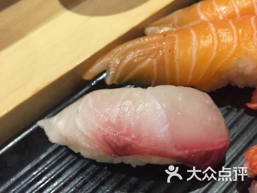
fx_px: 215
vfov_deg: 48.2
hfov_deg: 61.7
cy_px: 96
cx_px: 128
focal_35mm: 29
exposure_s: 1/30
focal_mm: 4.15
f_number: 2.2
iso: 100
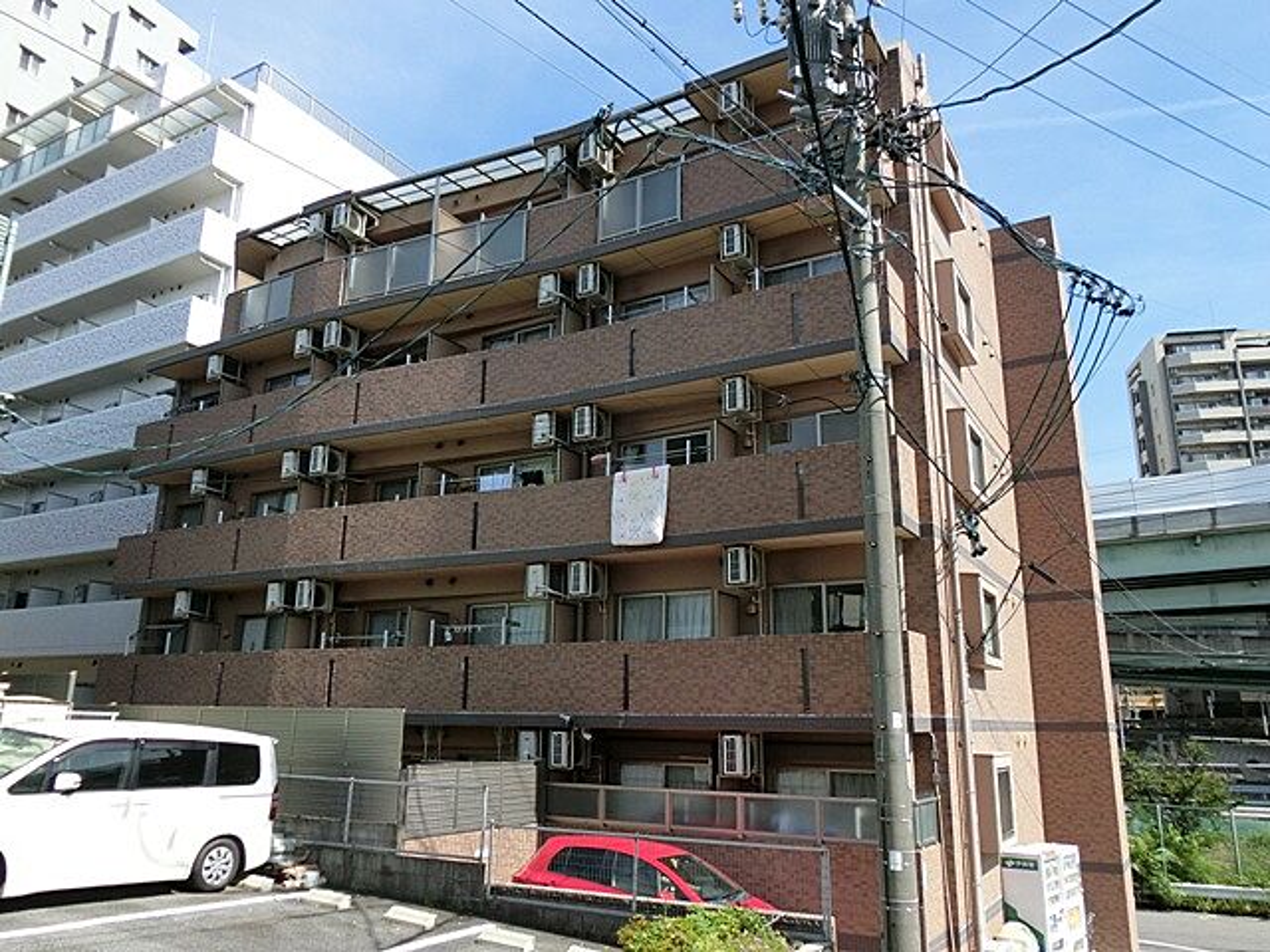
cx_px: 635
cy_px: 476
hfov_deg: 69.4
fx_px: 917
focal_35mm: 25
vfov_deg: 54.9
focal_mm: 4.5
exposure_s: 1/1000
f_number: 3.5
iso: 160
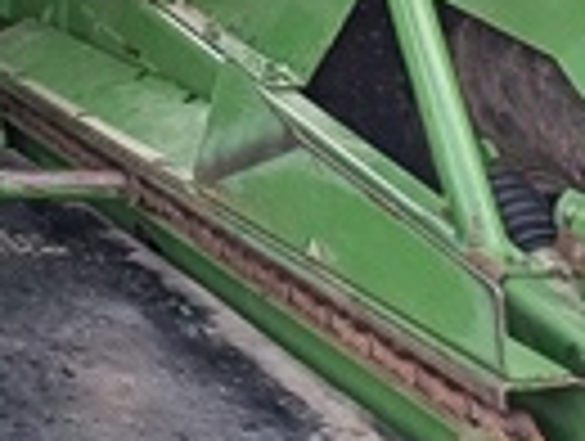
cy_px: -572
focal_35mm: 123
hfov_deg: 14.4
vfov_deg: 10.6
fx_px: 2083
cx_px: -405
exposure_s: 1/134
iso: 50
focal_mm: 4.65
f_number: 1.8
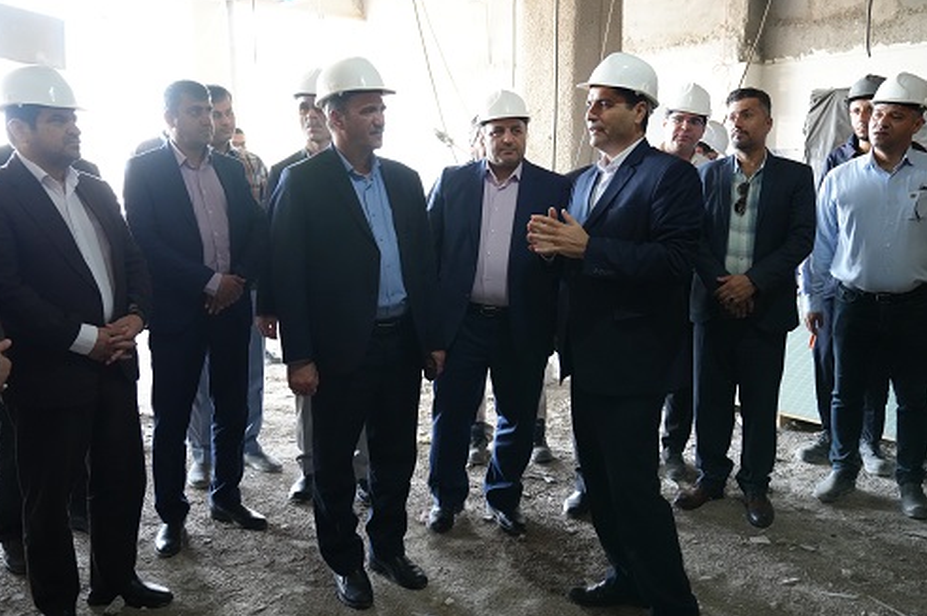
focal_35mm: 32
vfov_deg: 41.0
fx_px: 823
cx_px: 452
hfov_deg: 58.8
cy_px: 307
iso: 6400
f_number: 4
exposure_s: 1/160
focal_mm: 31
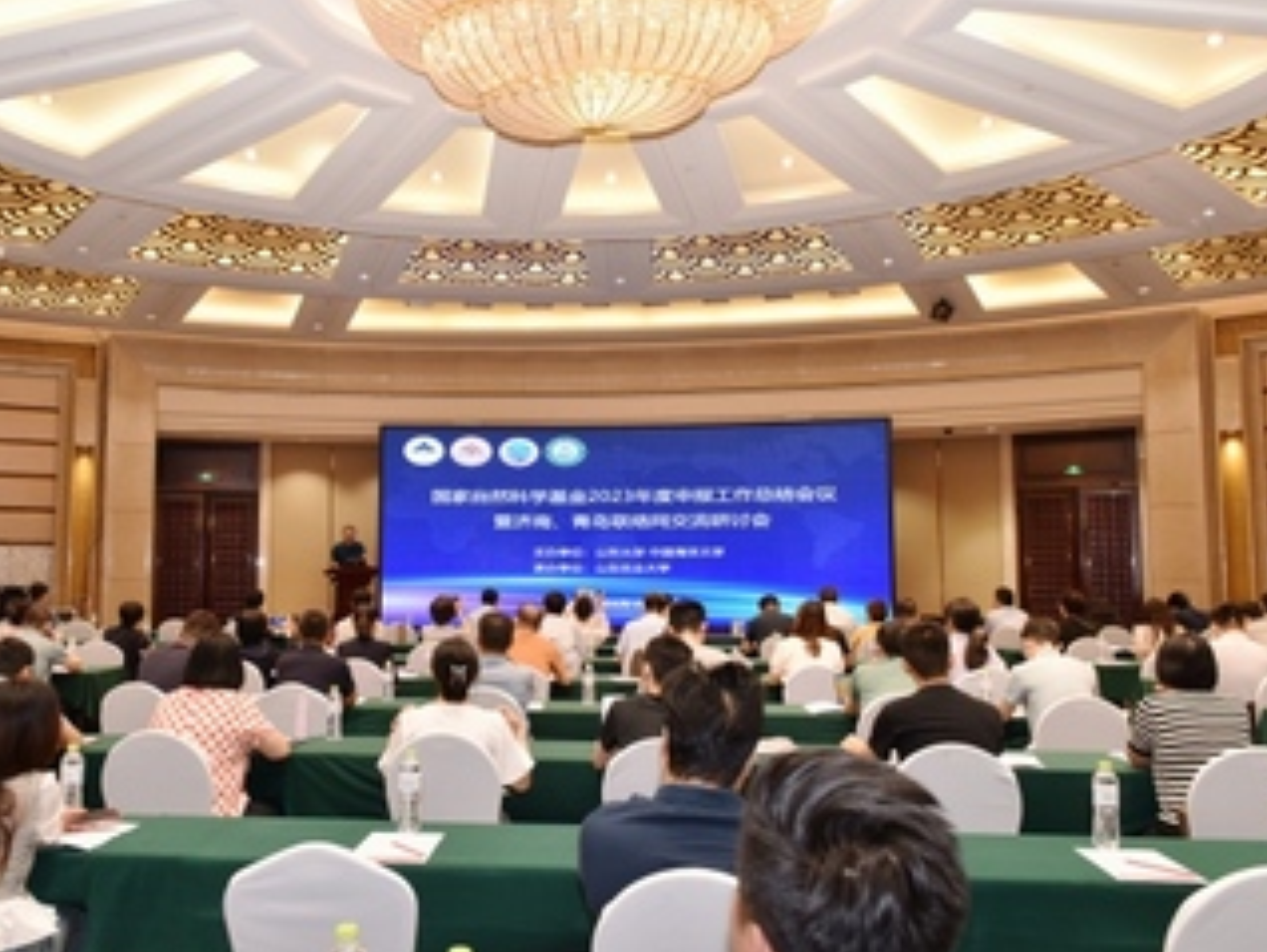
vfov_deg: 48.3
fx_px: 1062
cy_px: 486
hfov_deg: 61.2
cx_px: 526
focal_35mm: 29
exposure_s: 1/60
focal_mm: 24
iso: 1000
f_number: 5
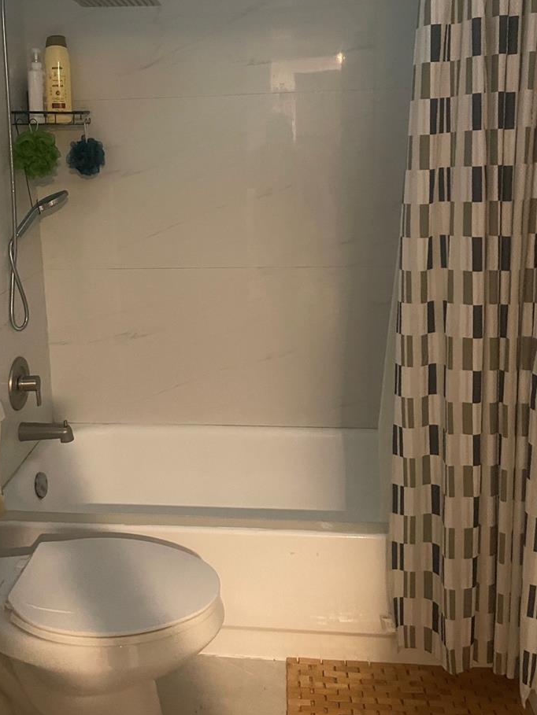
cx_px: 186
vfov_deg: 54.6
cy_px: 264
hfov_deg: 42.5
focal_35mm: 33
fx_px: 682
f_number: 1.6
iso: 640
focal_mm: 5.1
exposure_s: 1/30
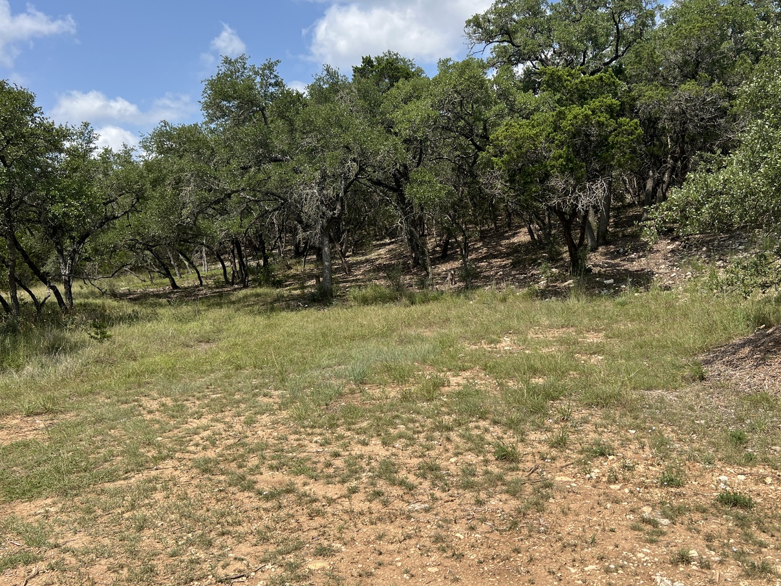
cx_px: 439
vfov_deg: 45.4
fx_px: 699
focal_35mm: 31
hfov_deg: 58.2
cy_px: 265
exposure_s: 1/3831
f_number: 1.5
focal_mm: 5.7
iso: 50
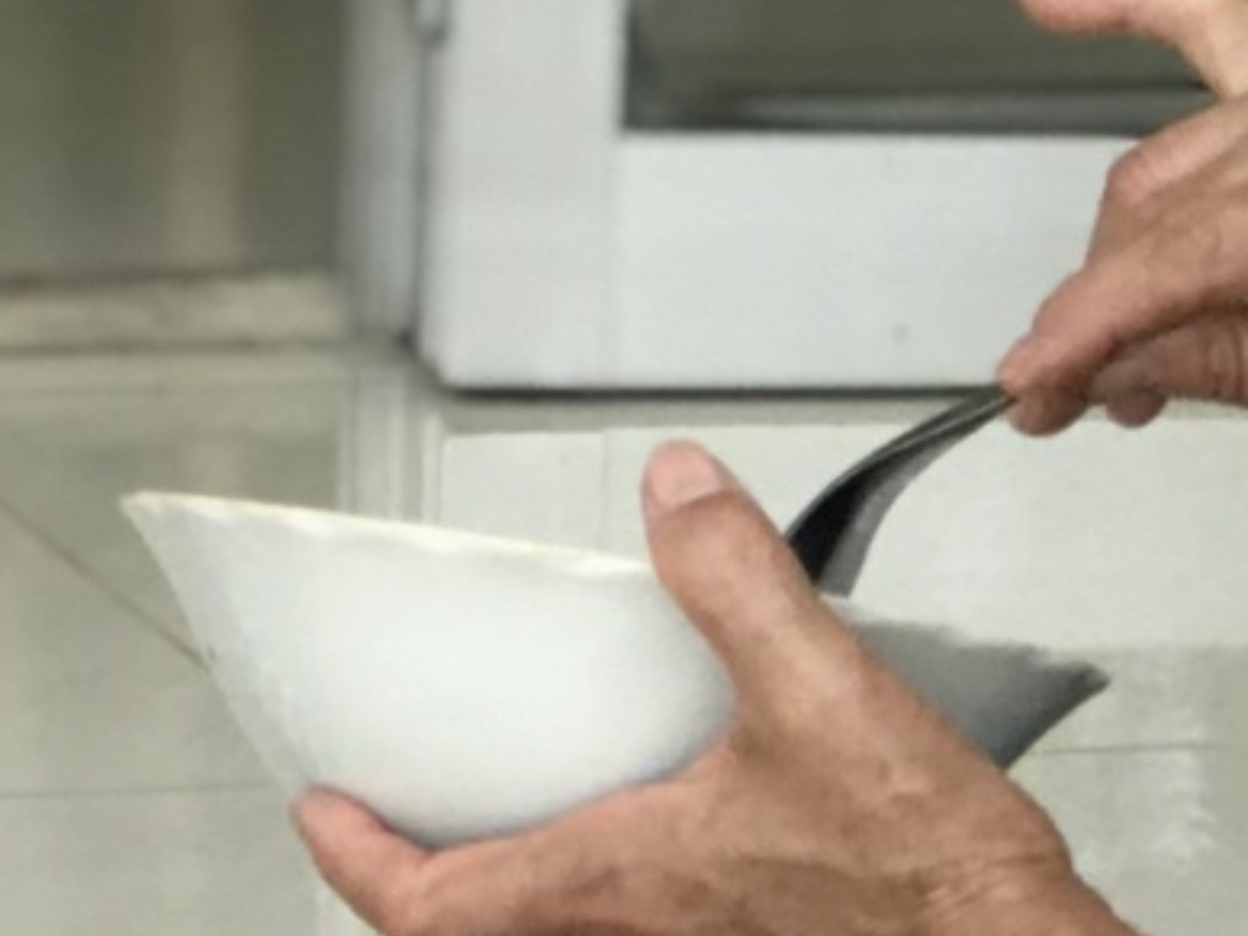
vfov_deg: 4.9
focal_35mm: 301
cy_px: -35
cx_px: 219
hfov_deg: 6.6
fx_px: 10852
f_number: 2.8
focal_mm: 6.6
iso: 32
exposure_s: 1/50
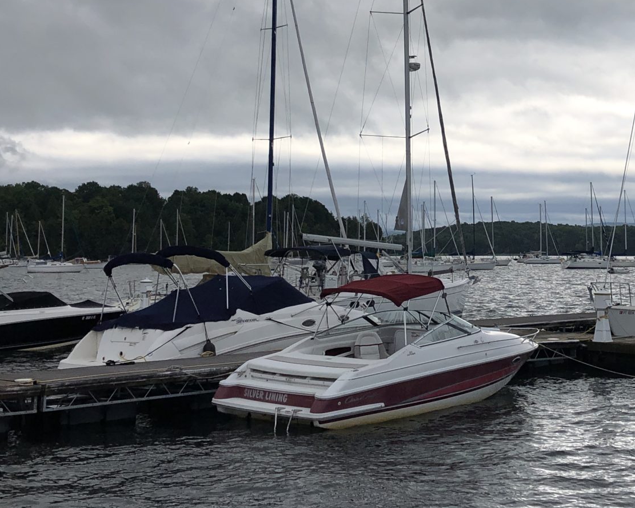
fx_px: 1184
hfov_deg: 29.4
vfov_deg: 23.9
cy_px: 113
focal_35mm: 63
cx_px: 502
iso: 20
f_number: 1.8
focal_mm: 3.99
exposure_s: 1/3436
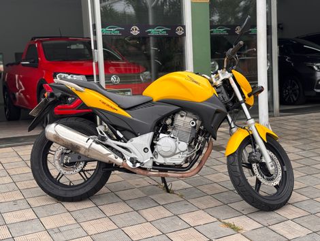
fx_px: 444
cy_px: 120
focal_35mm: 48
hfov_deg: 39.6
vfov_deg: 30.3
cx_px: 160
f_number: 1.78
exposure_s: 1/939
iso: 64
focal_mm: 6.76
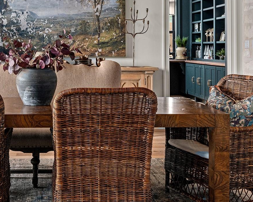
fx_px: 412
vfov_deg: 27.1
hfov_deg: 33.3
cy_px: 41
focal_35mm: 55
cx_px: 54
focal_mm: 25
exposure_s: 1
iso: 400
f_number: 8
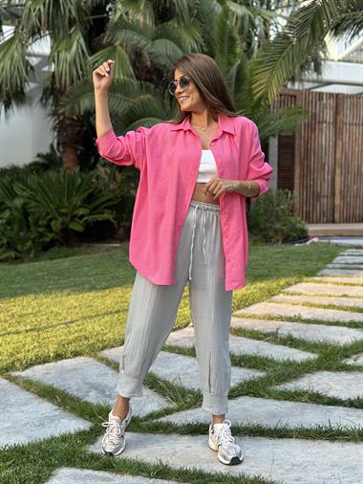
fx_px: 671
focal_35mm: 48
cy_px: 242
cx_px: 182
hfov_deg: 30.3
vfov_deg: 39.6
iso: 80
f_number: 1.78
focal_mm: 6.86
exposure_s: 1/271
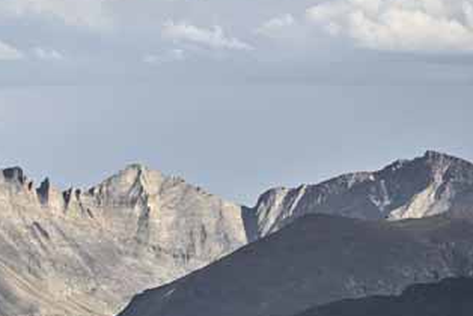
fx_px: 5024
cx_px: 65
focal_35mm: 382
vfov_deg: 3.6
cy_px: 259
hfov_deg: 5.4
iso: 100
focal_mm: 150
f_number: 4
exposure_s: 1/800
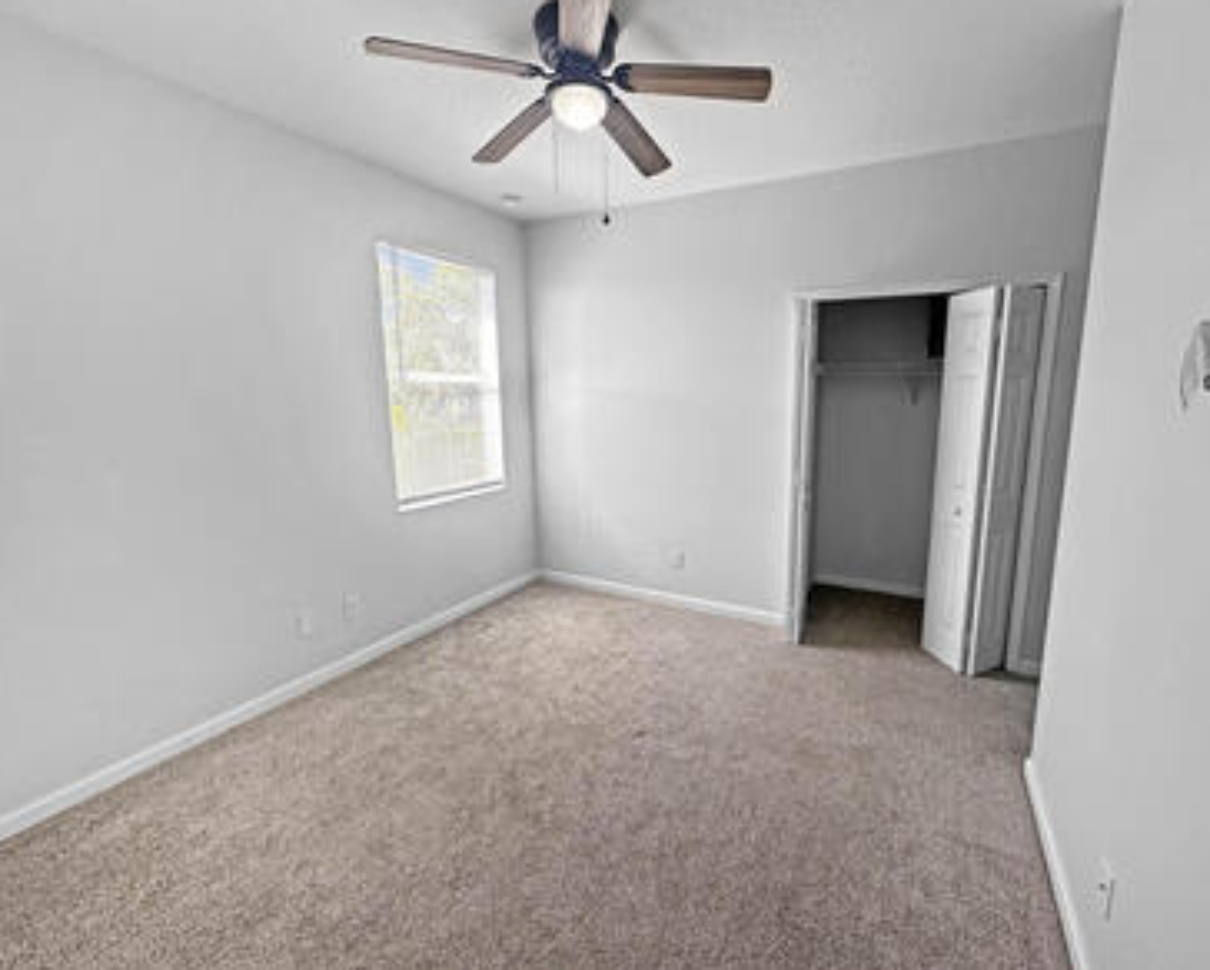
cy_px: 478
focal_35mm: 15
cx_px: 658
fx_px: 538
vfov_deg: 84.1
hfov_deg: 96.5
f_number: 2.2
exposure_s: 1/120
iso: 50
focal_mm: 2.22
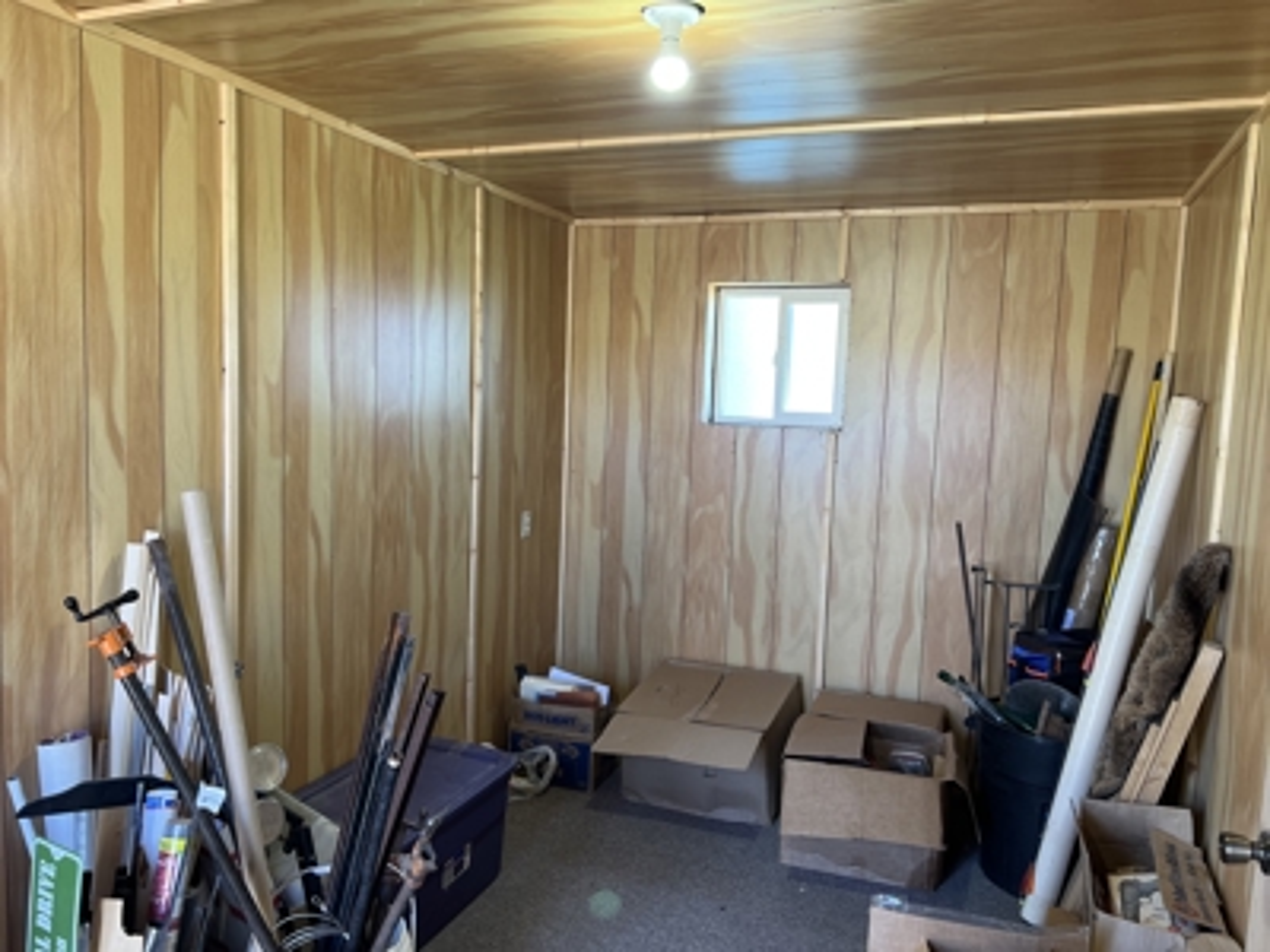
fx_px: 954
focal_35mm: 26
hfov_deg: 67.3
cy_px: 476
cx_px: 635
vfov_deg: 53.1
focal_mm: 5.7
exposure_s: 1/60
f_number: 1.5
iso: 64
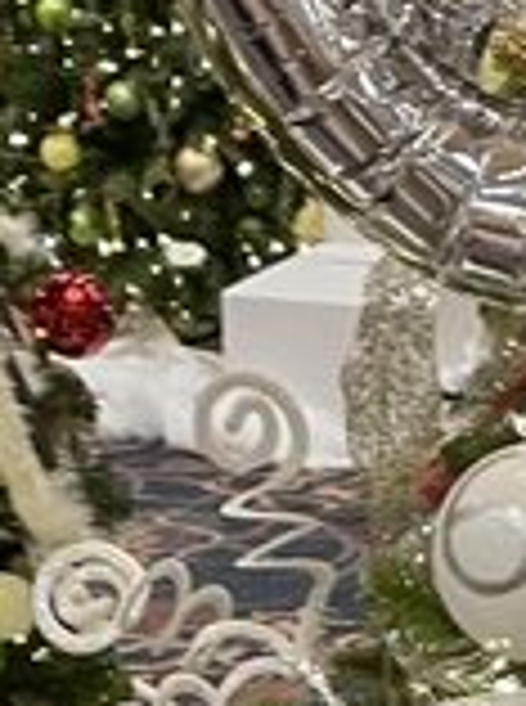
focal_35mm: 170
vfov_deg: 10.8
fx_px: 3458
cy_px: 1349
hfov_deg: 8.6
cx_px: 683
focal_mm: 4.2
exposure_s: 1/60
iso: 100
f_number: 1.6
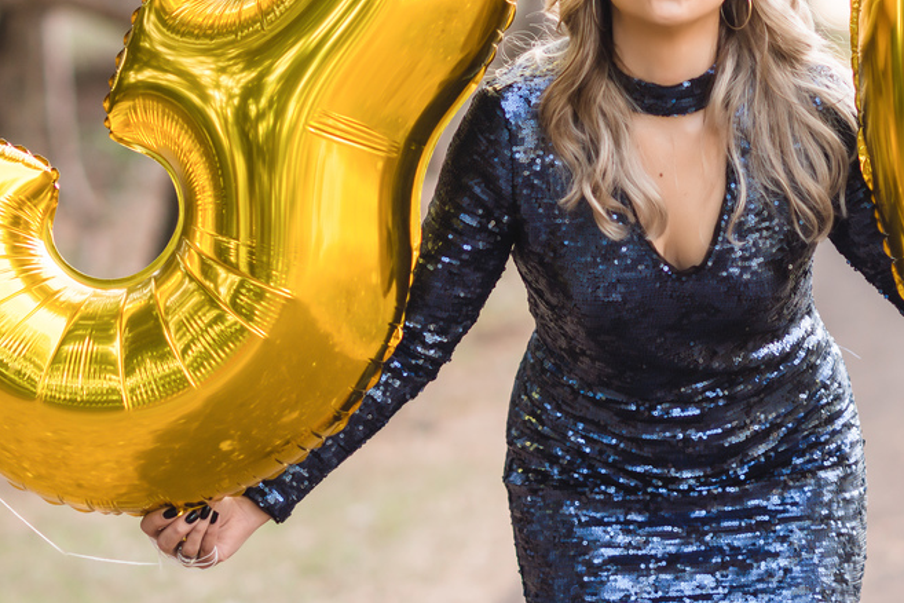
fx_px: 5848
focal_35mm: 233
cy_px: 78
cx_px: 677
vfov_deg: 5.9
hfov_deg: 8.8
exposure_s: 1/250
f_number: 2
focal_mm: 85
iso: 100
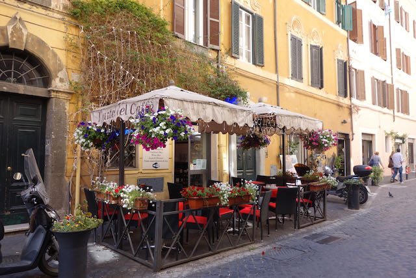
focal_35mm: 28
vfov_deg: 46.4
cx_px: 208
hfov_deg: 65.5
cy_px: 139
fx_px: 324
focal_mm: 10.4
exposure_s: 1/100
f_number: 4
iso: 125
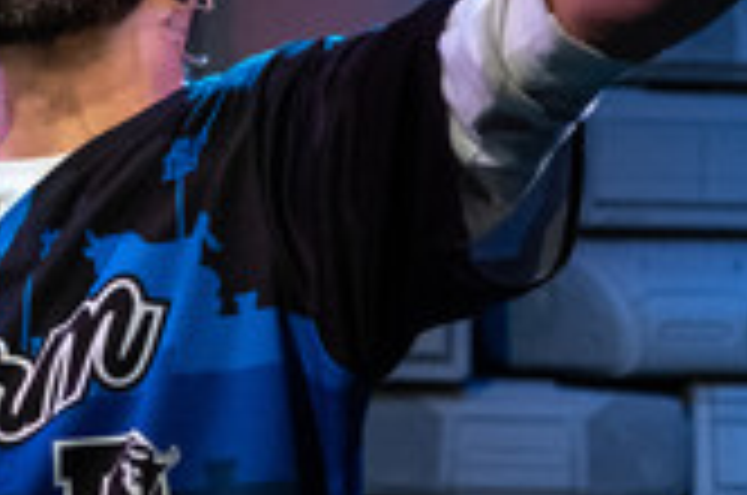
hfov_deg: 5.9
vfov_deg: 3.9
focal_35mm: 351
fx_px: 7269
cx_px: 256
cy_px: 308
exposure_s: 1/160
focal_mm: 55
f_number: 2.8
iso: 800
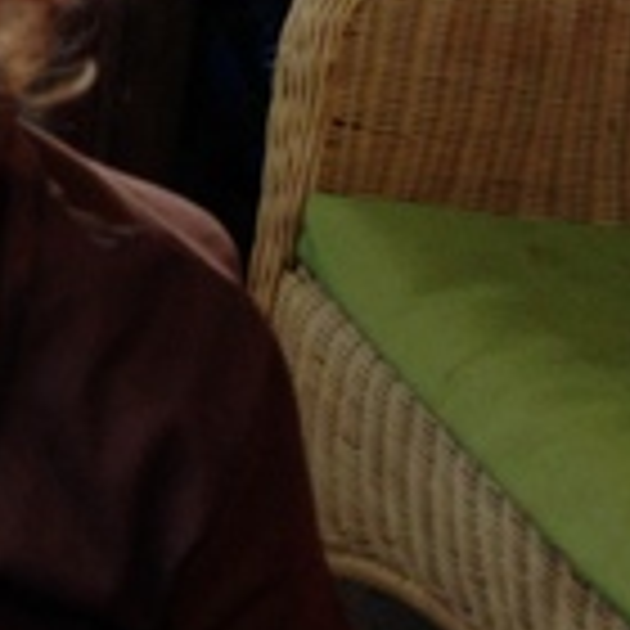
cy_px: -140
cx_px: -734
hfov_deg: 11.5
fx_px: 2739
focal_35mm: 133
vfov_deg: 12.8
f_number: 2.4
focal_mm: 4.13
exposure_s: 1/20
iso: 100
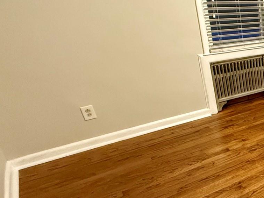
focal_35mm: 38
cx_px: 352
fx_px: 290
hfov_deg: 33.7
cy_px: 109
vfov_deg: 37.7
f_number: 2.2
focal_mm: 2.22
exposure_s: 1/60
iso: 1000
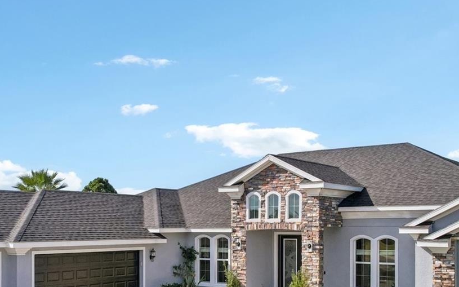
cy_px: 206
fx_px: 550
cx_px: 206
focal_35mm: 44
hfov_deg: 45.2
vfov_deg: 28.9
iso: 110
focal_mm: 8.4
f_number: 2.8
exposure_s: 1/2500
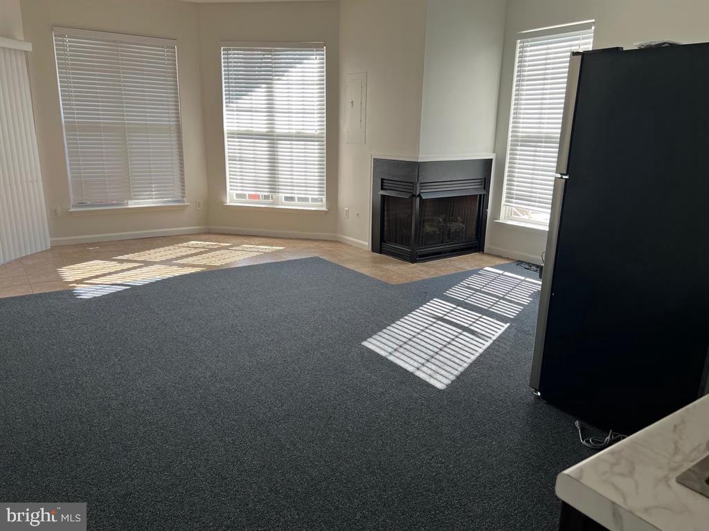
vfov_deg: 53.1
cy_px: 266
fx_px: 533
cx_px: 354
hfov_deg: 67.3
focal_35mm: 26
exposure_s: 1/153
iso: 40
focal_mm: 5.7
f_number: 1.5
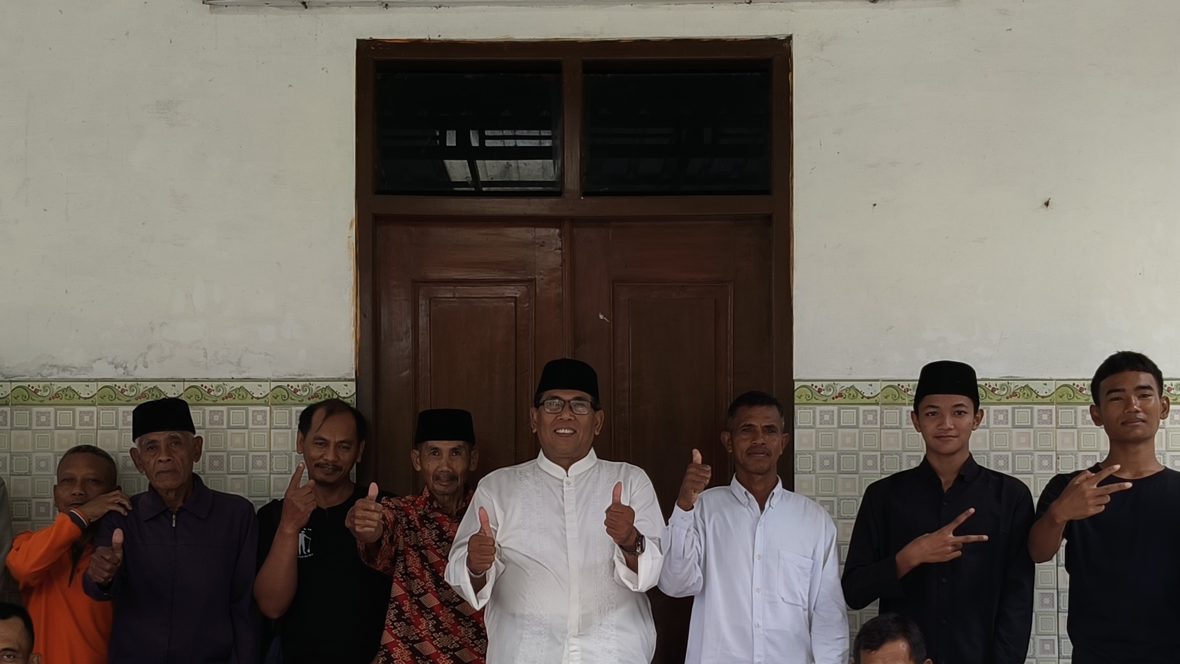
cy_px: 513
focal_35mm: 60
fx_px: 1877
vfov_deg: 19.9
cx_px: 557
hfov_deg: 34.9
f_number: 1.8
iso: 80
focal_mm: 4.84
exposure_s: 1/50
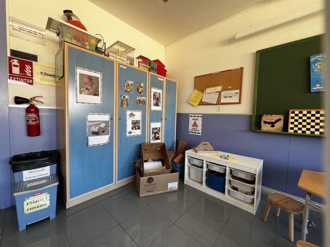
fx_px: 124
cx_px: 165
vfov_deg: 89.9
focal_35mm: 13
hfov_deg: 106.2
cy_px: 124
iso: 80
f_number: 1.8
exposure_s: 1/99
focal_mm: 1.57
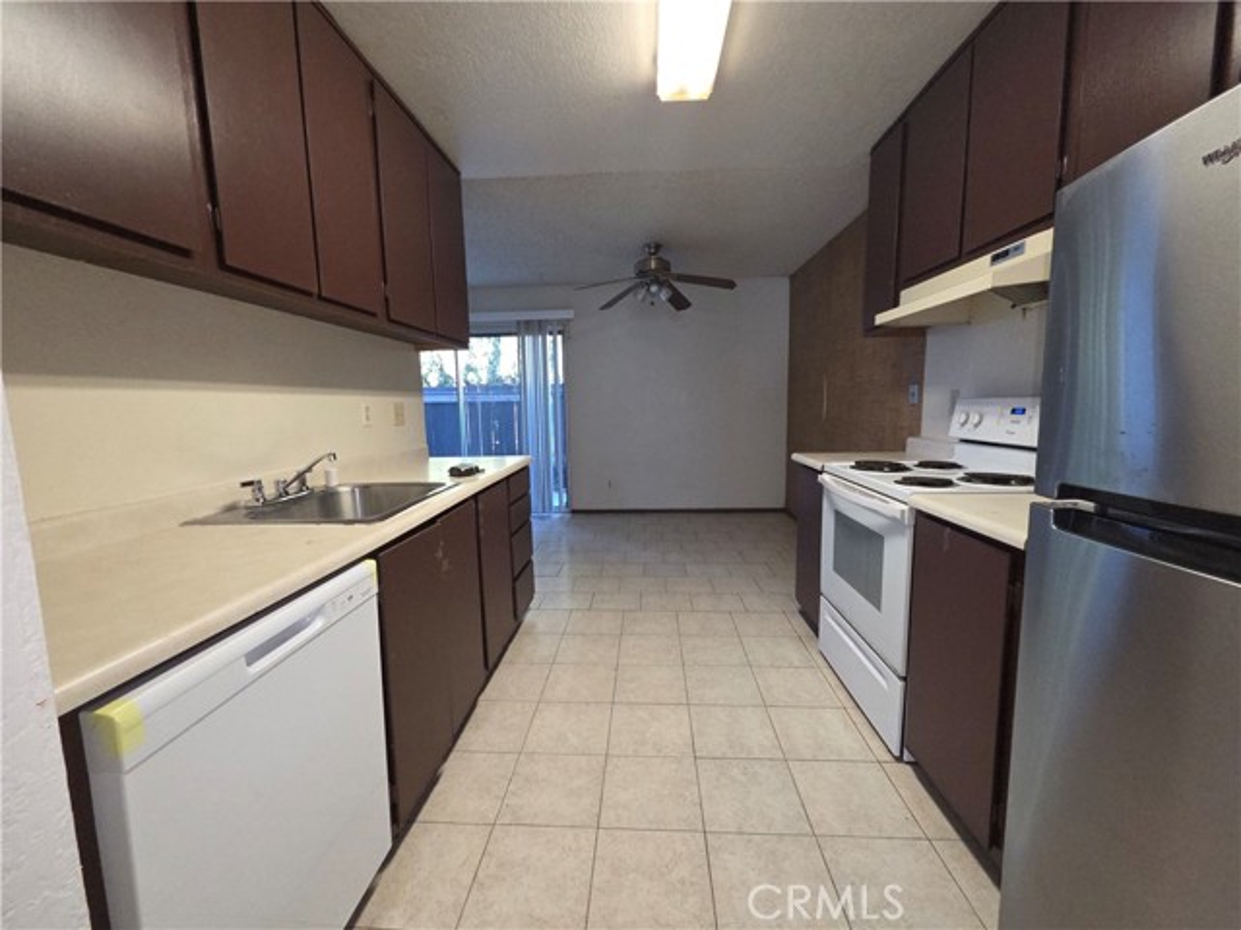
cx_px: 620
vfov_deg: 89.9
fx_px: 466
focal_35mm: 13
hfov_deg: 106.2
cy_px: 465
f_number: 2.2
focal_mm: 2.2
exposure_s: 1/60
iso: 250
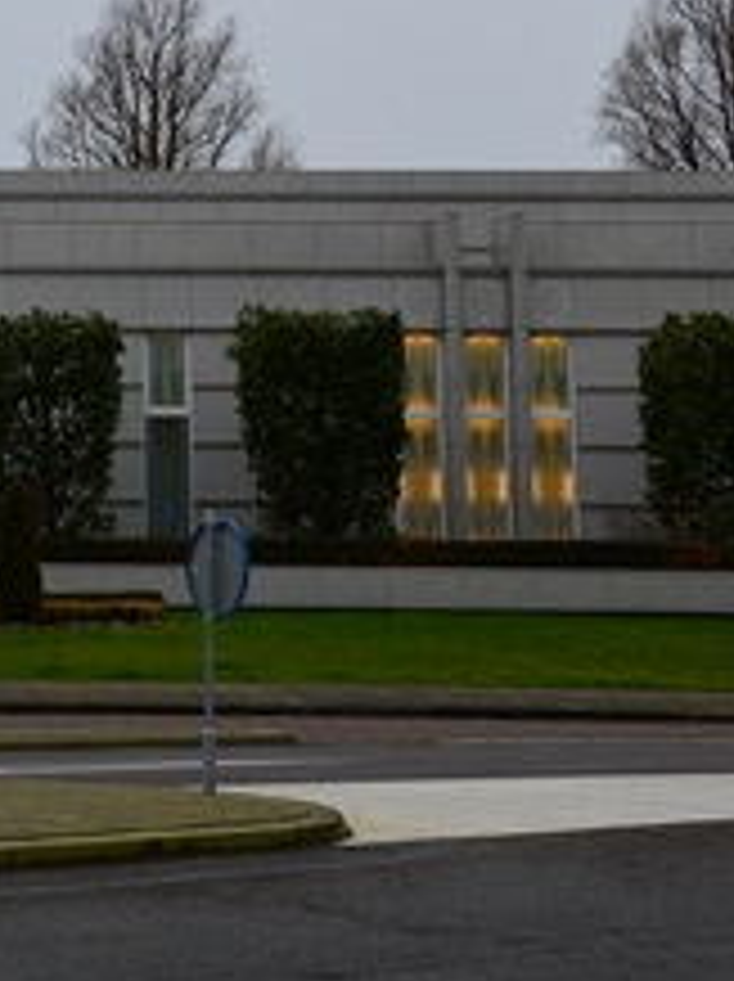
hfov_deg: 14.1
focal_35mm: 99
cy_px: 128
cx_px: -288
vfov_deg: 19.5
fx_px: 2814
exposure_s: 1/400
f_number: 7.1
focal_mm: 25
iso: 400
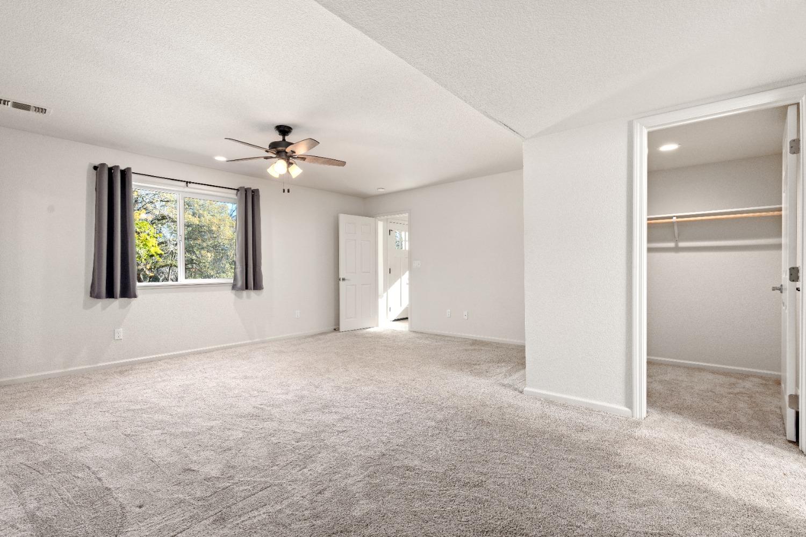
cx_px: 403
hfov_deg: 96.7
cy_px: 268
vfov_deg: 73.7
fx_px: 358
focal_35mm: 16
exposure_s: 1/6
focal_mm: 16
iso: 320
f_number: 8
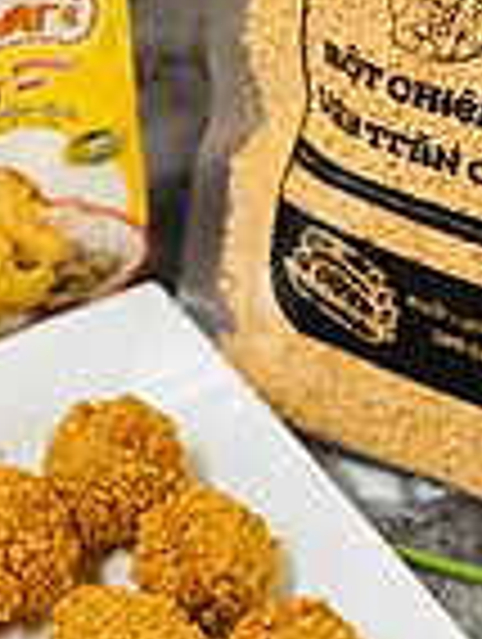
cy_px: 621
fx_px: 2702
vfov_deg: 13.3
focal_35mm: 146
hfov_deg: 10.2
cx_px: 297
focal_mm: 6
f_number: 2
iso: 200
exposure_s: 1/100
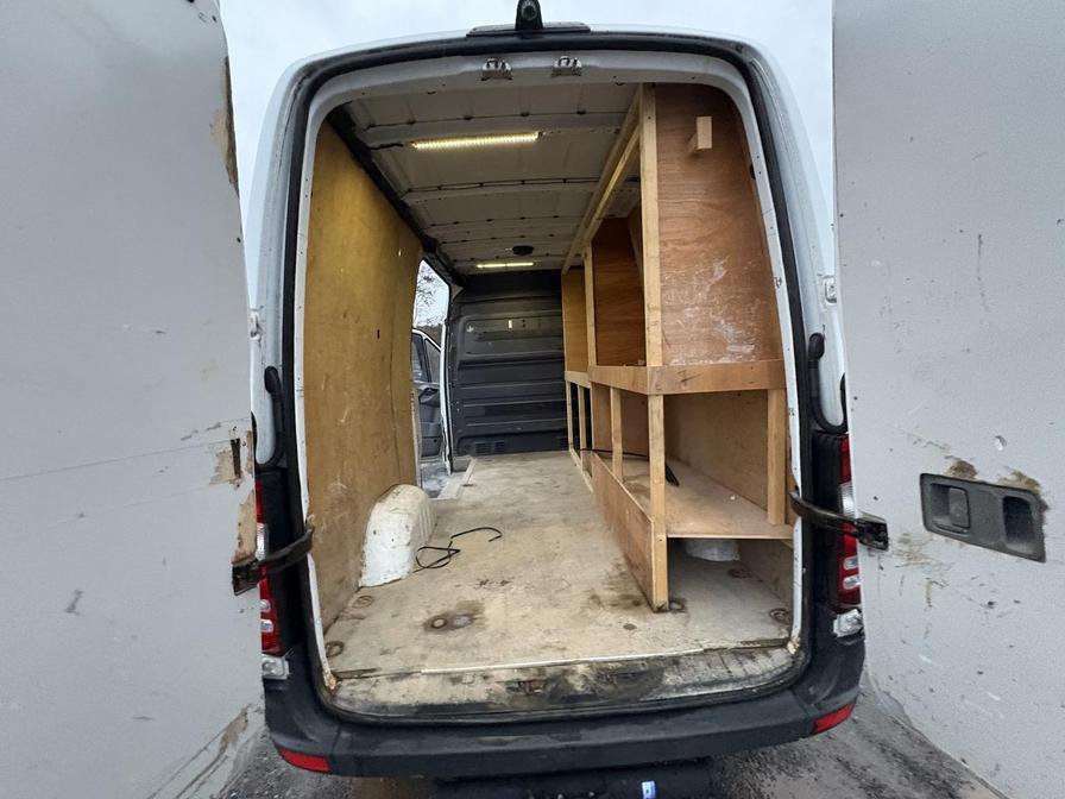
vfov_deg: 85.7
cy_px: 400
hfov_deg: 102.1
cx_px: 532
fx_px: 431
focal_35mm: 14
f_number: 2.2
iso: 1000
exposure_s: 1/55
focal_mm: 2.22
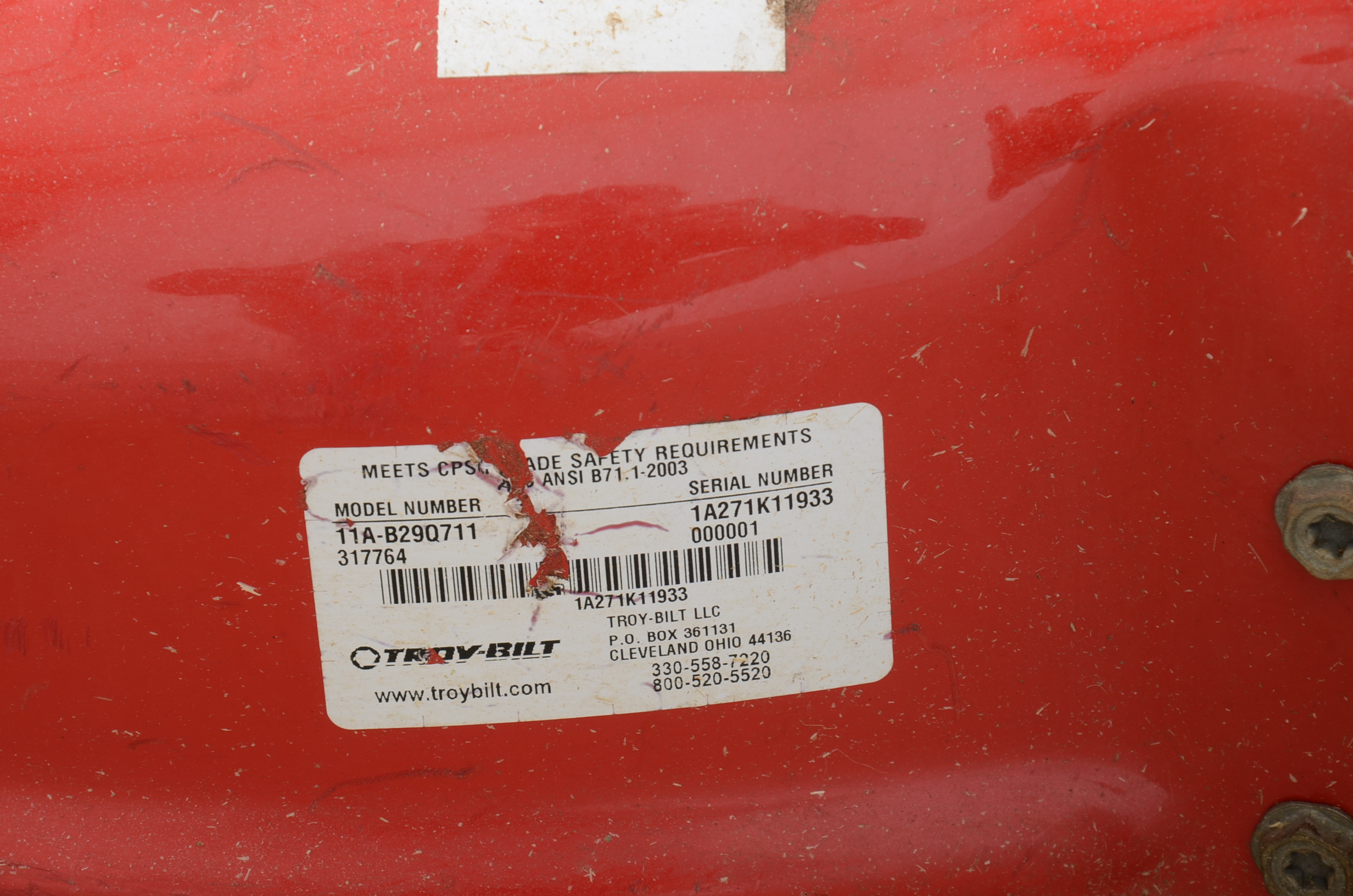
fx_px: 5907
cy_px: 448
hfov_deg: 13.1
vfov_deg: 8.7
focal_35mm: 158
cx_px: 676
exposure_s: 1/160
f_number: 11
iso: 125
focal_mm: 105
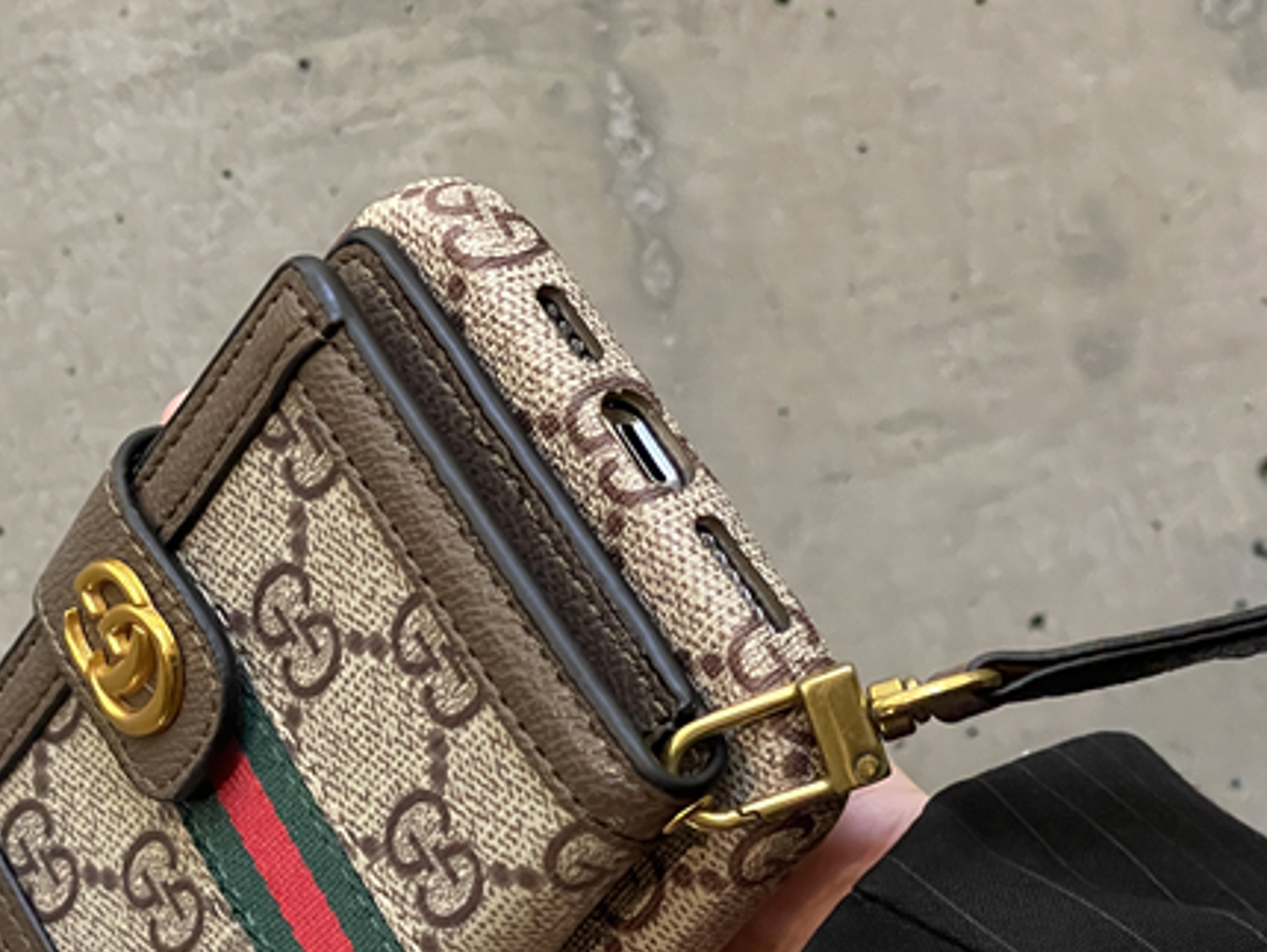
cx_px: 301
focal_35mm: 119
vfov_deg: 12.4
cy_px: 734
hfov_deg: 16.4
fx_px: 4358
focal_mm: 7.5
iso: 800
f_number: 2.2
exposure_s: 1/50
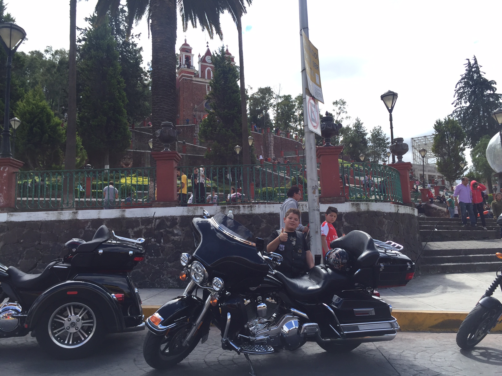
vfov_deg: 48.2
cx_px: 251
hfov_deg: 61.7
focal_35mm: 29
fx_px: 421
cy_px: 188
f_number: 2.2
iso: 32
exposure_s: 1/942
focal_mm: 4.15
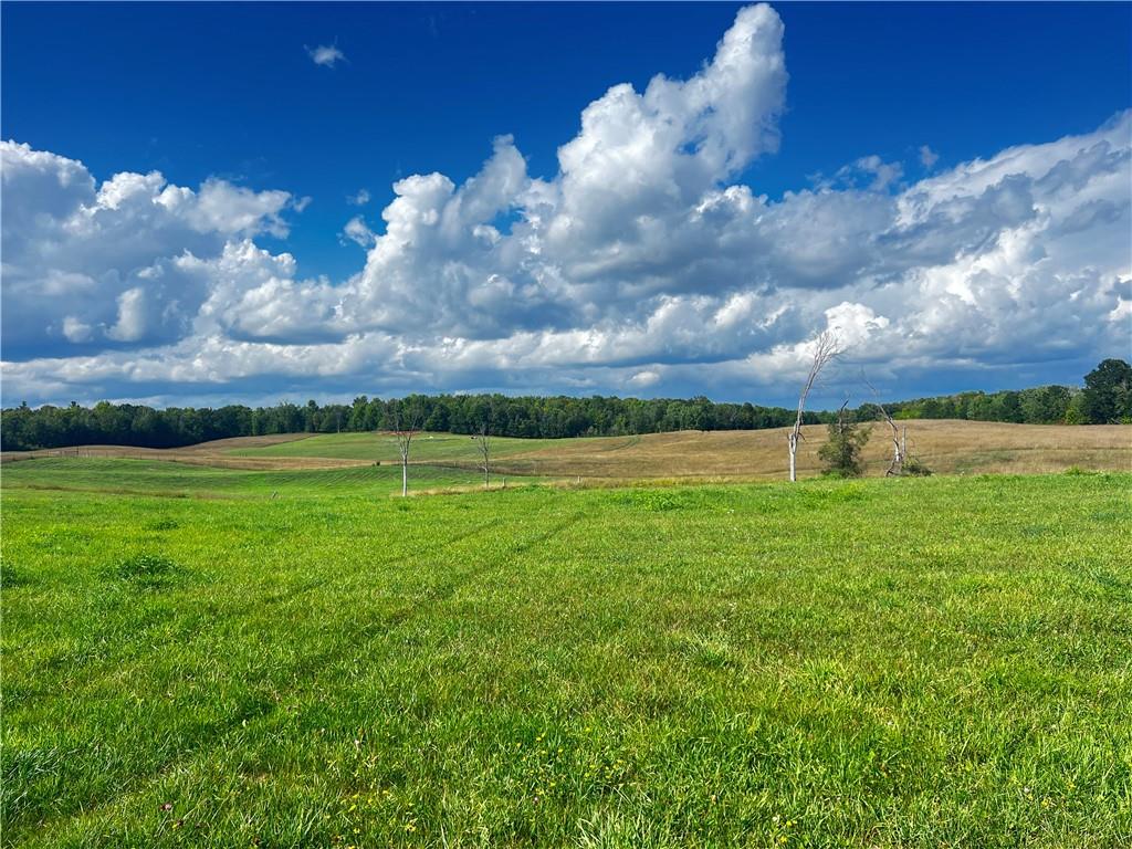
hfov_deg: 67.3
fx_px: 850
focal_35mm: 26
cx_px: 566
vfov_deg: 53.1
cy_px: 424
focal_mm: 5.7
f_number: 1.5
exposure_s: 1/1724
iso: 50
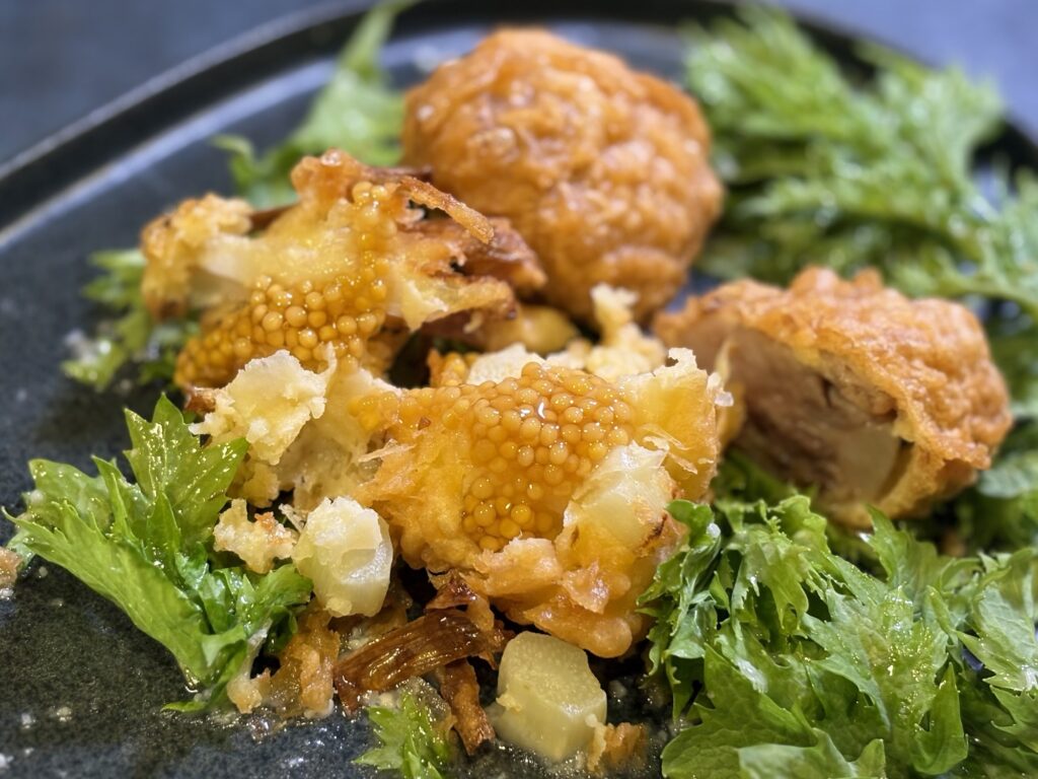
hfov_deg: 36.8
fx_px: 1559
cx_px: 519
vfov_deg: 28.0
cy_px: 390
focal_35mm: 52
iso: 80
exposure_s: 1/60
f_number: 1.6
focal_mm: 5.96
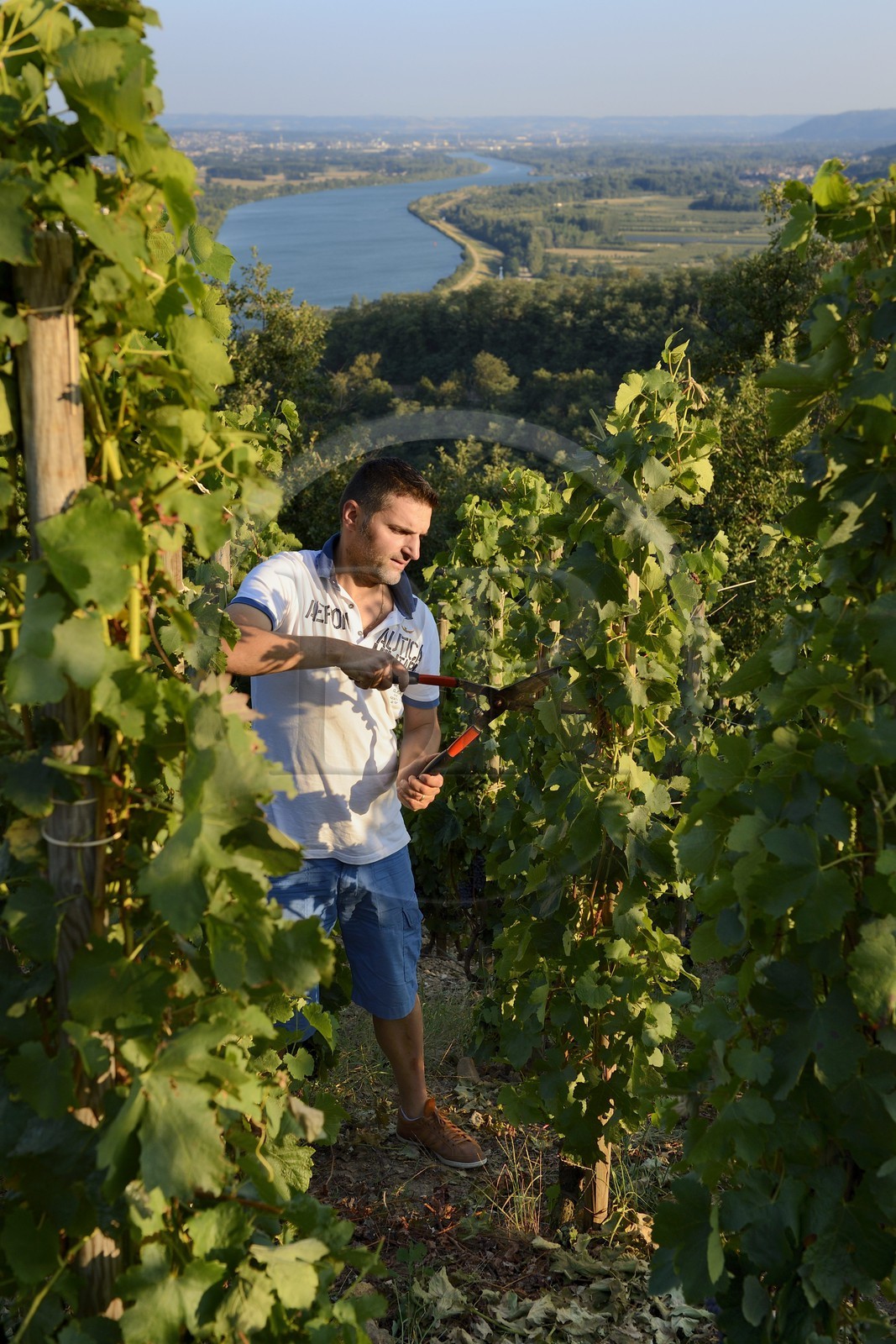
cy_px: 672
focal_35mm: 40
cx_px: 448
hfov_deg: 33.4
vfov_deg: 48.5
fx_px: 1493
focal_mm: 40
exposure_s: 1/320
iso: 200
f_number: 7.1
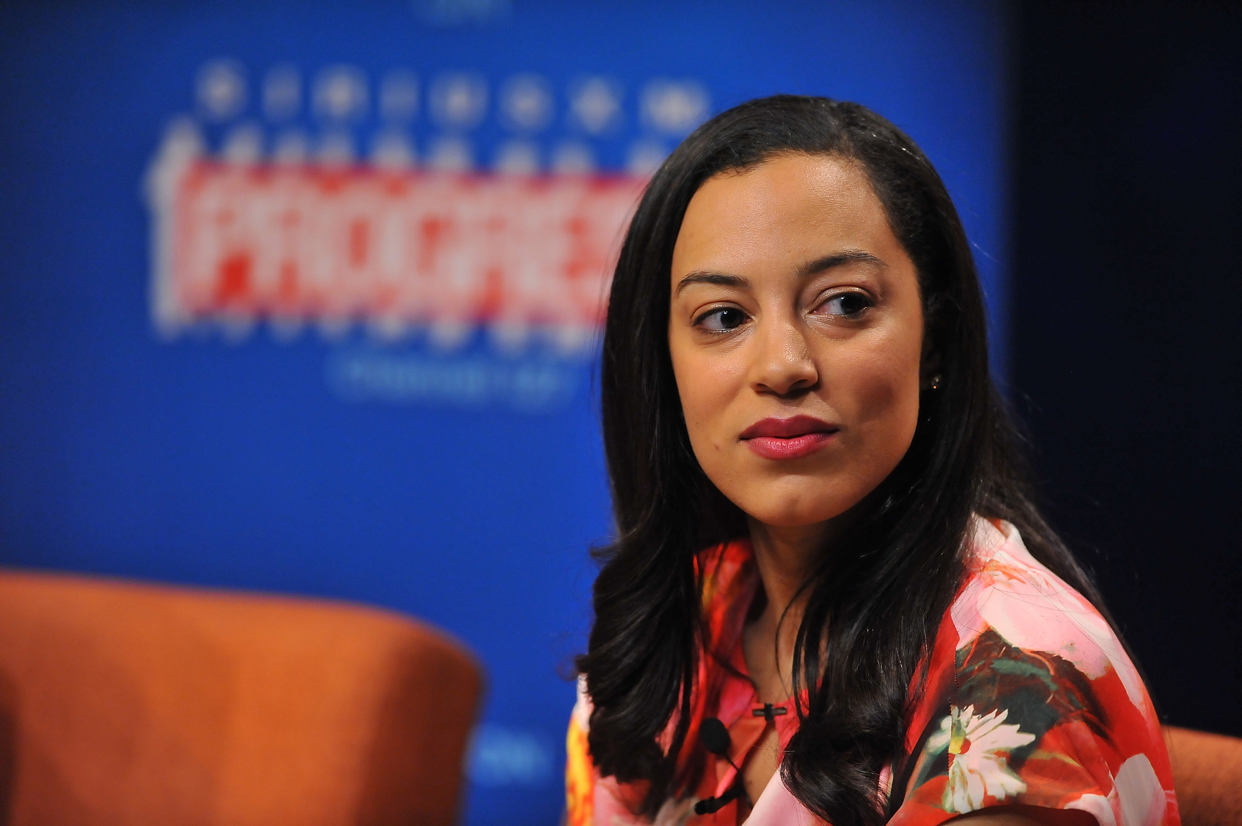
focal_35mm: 300
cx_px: 621
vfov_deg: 4.6
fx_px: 10343
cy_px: 413
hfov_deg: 6.9
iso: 2500
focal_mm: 300
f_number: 4
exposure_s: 1/250
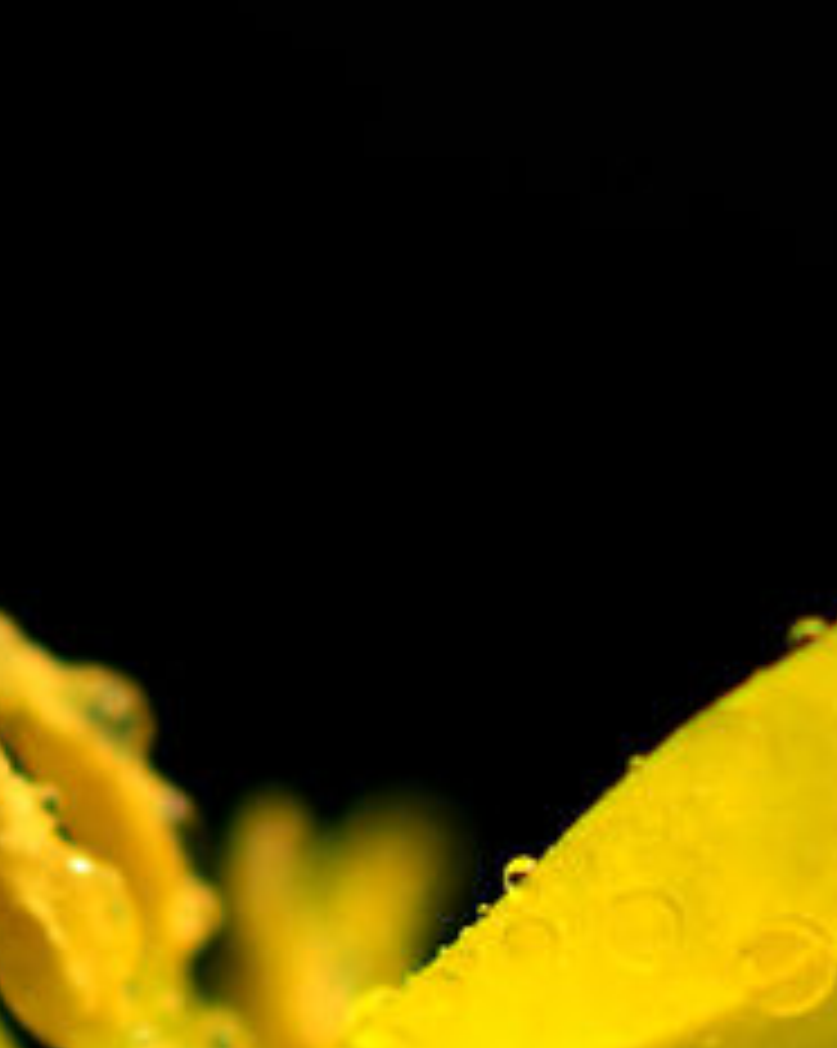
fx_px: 29487
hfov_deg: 1.6
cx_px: 608
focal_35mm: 951
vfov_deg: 2.0
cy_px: 1277
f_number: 5.6
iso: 100
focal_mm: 105
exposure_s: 1/350
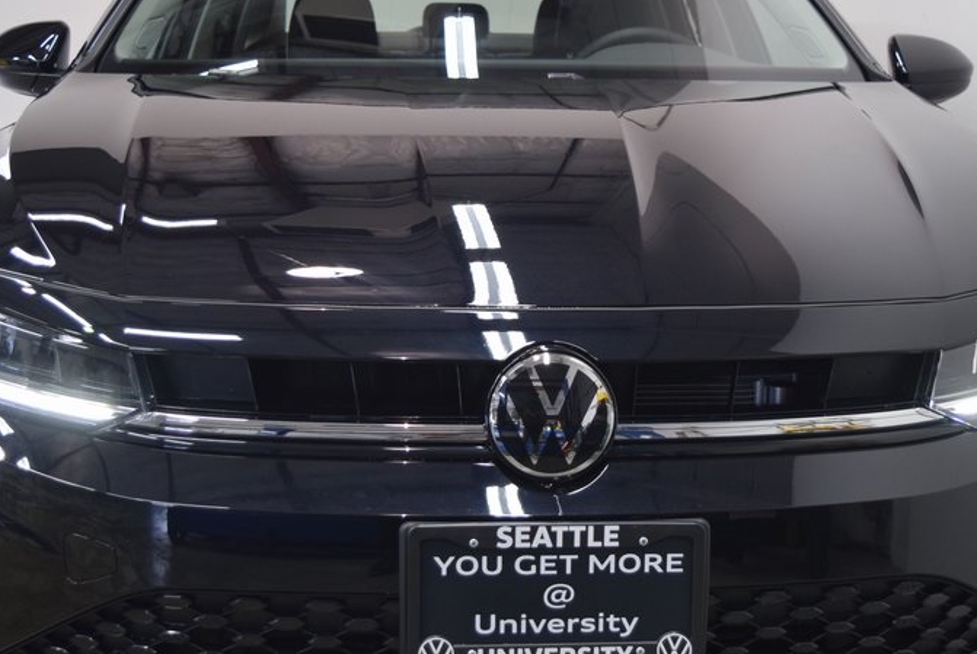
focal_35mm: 62
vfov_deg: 22.0
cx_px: 585
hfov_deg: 32.4
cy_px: 302
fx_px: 1678
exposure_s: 1/60
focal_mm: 27
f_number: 4
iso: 640
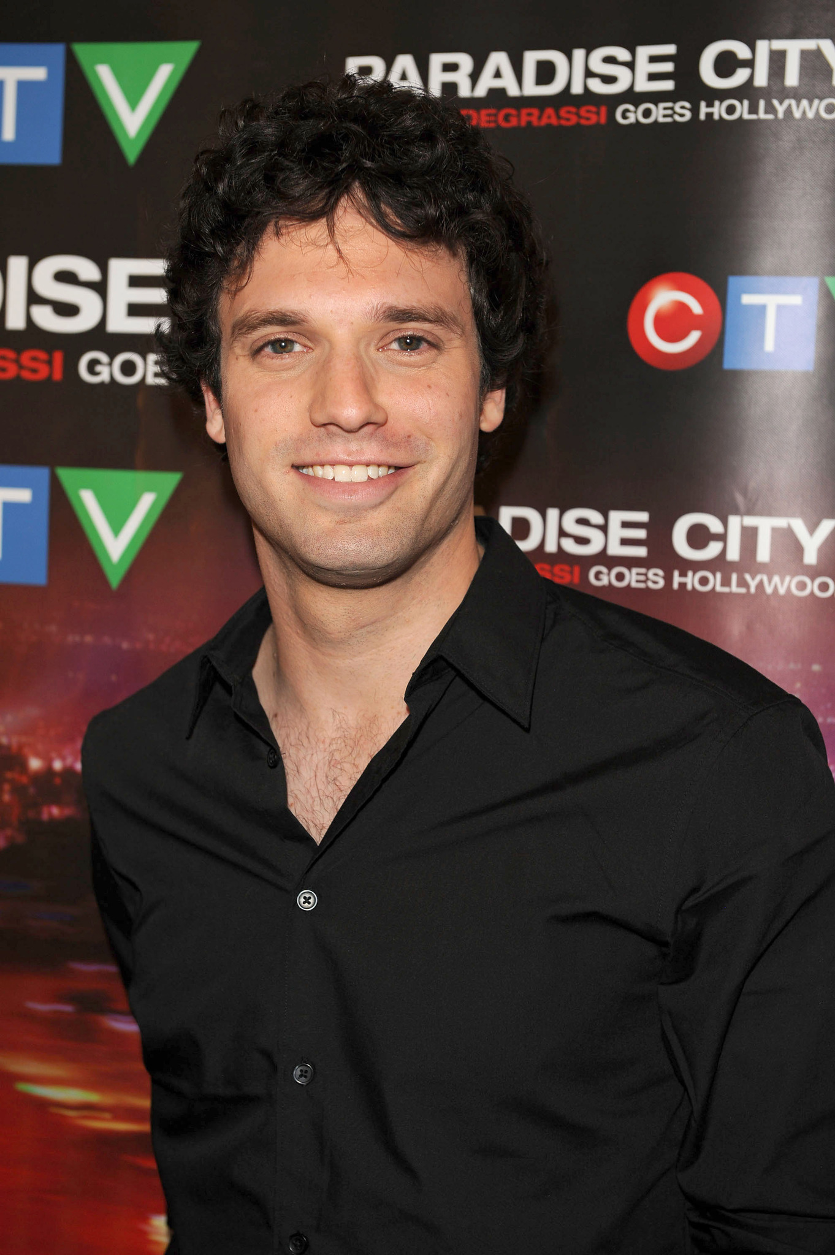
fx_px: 2161
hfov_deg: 21.9
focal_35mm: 62
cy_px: 628
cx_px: 418
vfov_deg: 32.4
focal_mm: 62
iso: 400
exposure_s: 1/160
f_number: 5
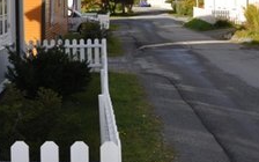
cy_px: 16
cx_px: 97
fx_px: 572
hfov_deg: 25.4
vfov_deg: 15.9
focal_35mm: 81
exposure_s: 1/200
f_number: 11
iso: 200
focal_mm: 22
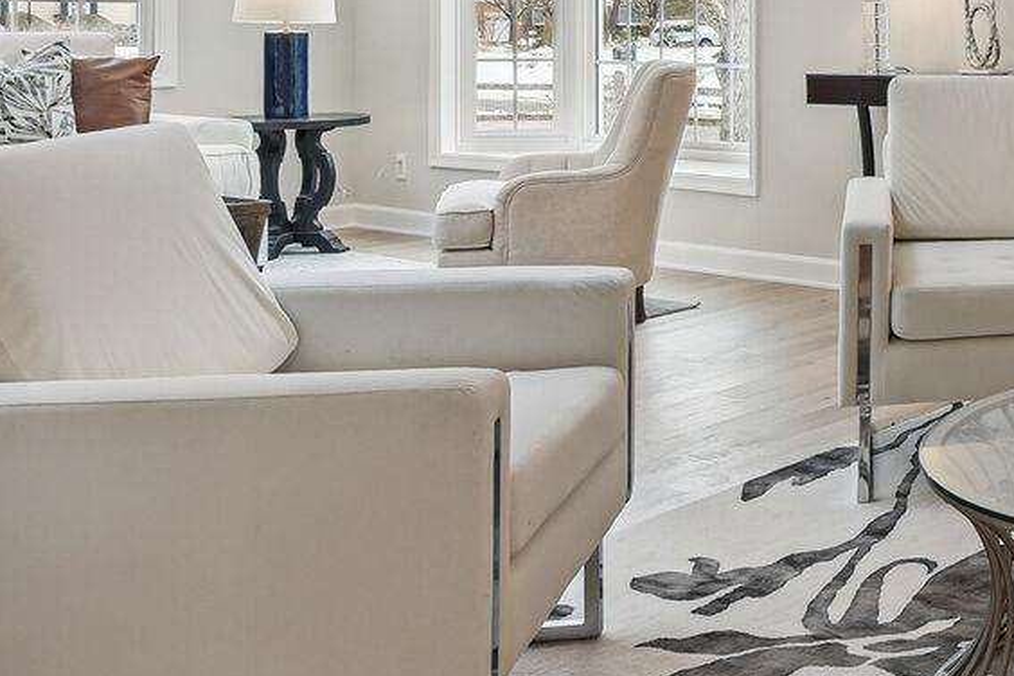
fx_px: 1380
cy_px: 79
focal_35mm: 49
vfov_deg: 26.7
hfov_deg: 33.2
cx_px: 1206
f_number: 8
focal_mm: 16
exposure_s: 1/13
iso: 400
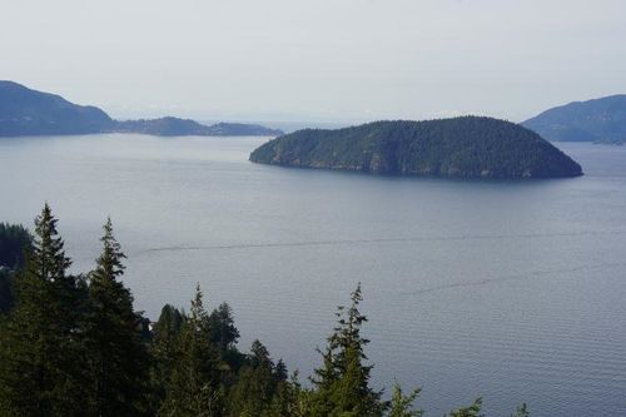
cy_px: 208
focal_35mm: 75
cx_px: 313
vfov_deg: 18.2
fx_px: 1304
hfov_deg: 27.0
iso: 100
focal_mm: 50
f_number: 10
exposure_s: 1/160
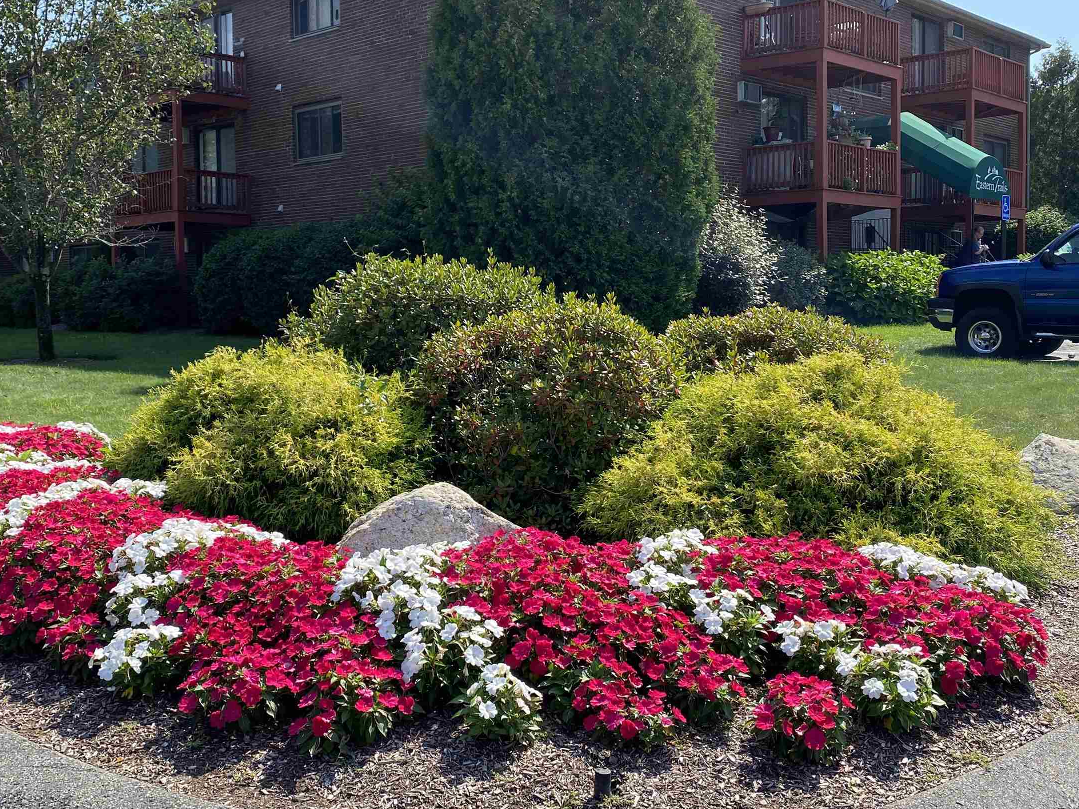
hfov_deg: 50.1
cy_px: 342
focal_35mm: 37
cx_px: 531
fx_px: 1153
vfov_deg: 38.6
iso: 32
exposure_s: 1/1412
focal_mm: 4.25
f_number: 1.8
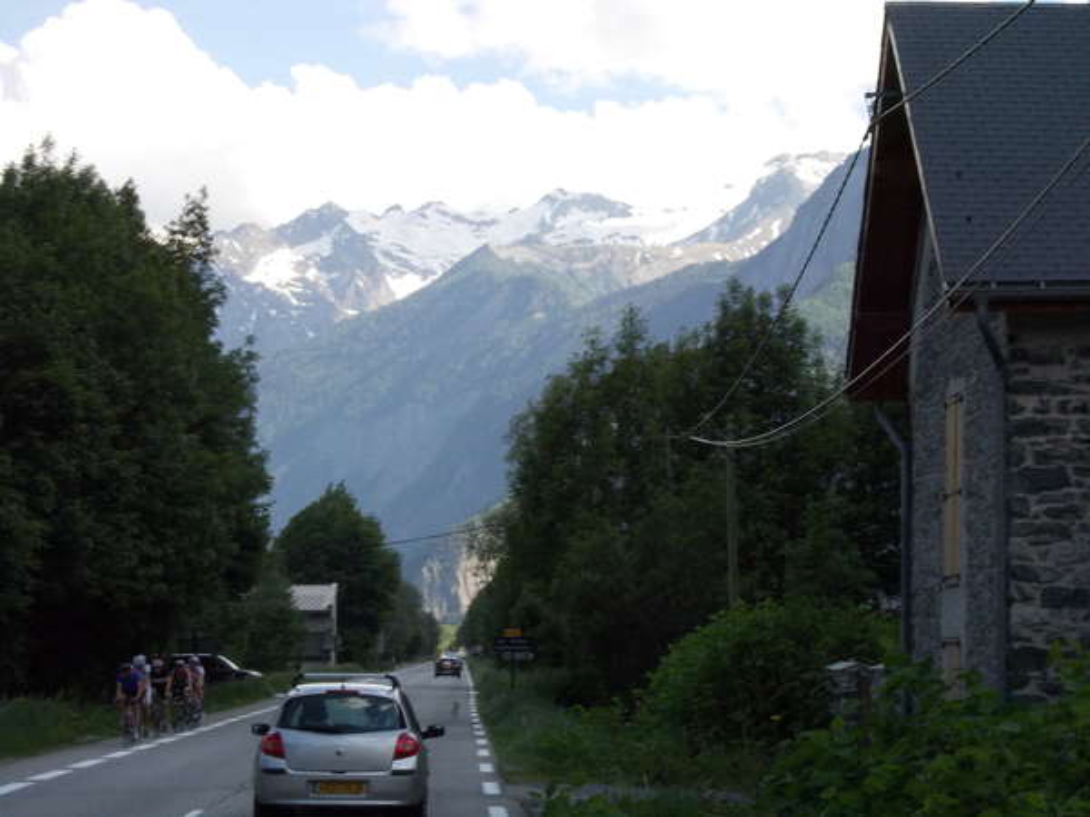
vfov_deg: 15.4
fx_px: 3023
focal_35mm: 96
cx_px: 545
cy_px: 408
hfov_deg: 20.4
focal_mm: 13.6
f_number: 5.3
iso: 200
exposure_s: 1/500
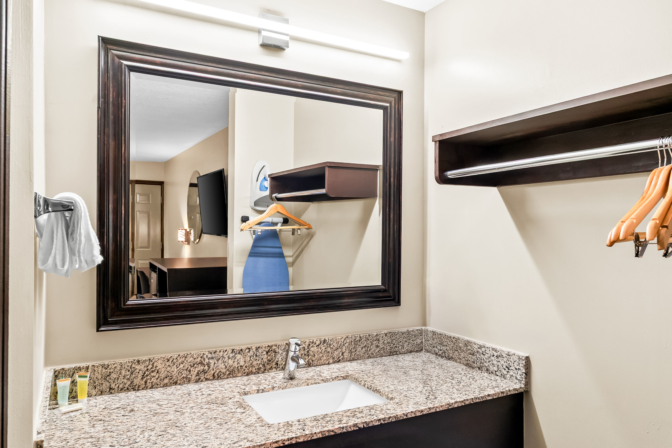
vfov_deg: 51.3
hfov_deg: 71.5
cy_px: 224
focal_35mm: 25
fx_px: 467
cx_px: 336
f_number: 8
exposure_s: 1/5
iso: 800
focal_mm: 25
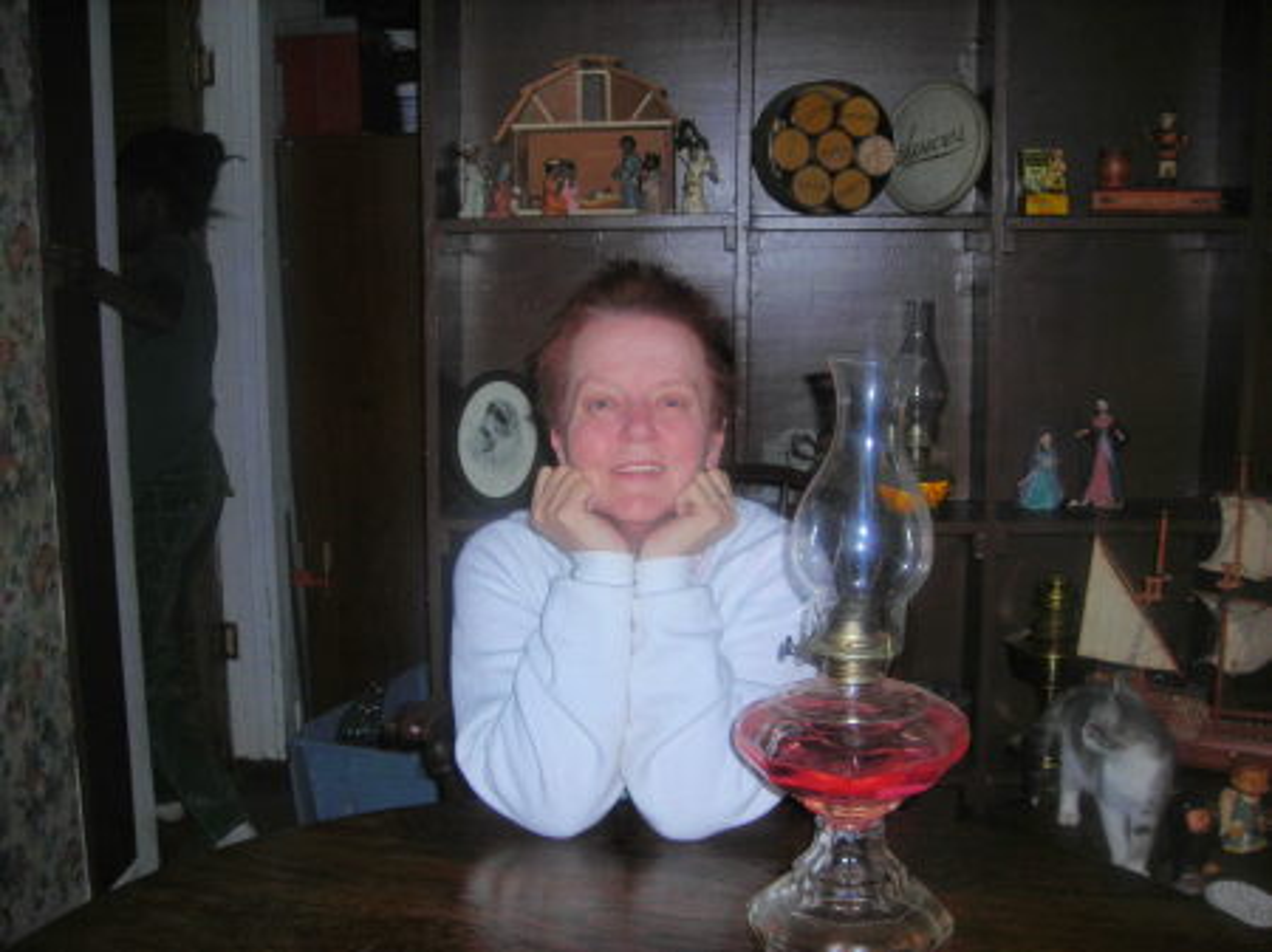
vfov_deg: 37.7
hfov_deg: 49.0
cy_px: 476
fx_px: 1396
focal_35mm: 38
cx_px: 636
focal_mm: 6.3
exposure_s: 1/60.1
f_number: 3.2
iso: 50
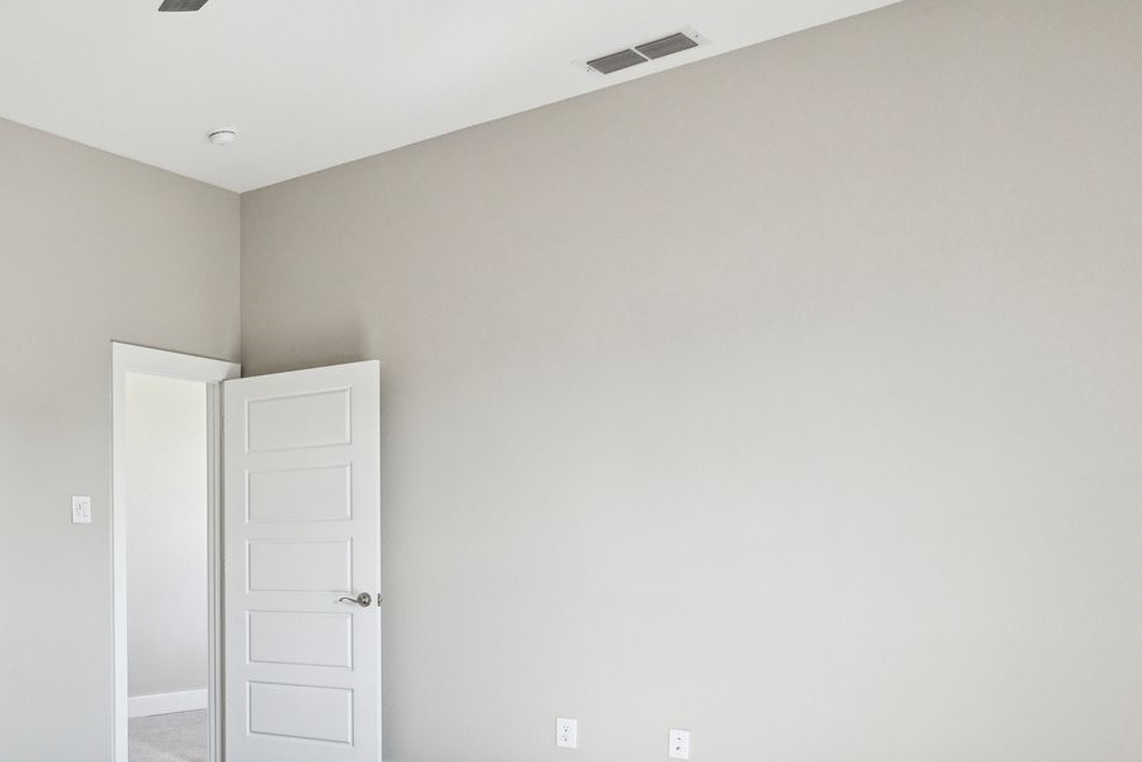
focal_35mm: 36
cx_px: -118
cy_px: 567
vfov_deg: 36.1
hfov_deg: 41.9
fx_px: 1142
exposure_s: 1/80
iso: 400
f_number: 8
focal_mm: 16
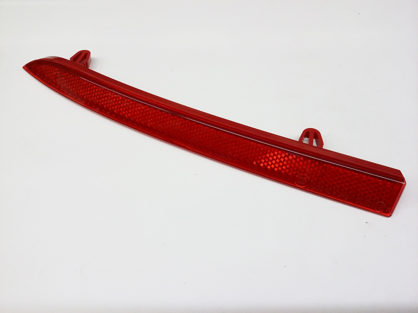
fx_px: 386
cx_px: 209
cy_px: 156
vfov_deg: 44.2
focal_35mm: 32
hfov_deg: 56.8
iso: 160
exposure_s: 1/20
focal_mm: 3.4
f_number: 2.4
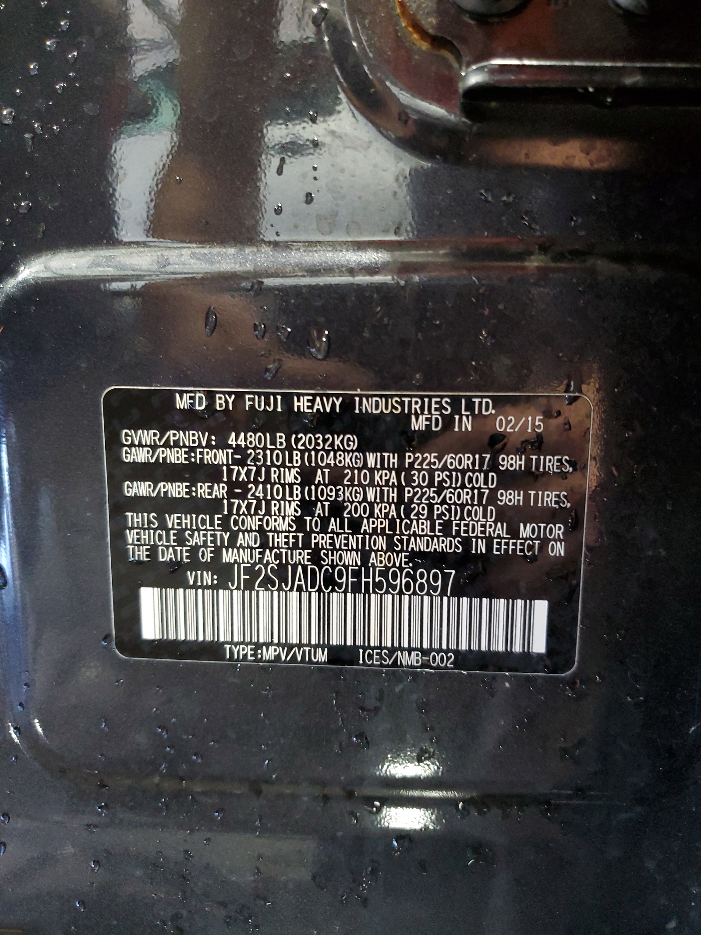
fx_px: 702
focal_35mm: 26
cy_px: 468
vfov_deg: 67.3
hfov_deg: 53.1
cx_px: 350
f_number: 1.5
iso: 291
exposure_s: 1/17
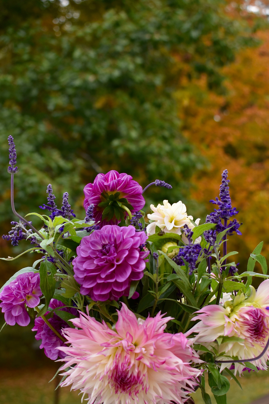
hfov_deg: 21.9
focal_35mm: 62
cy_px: 240
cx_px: 161
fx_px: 695
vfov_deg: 32.3
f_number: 5.6
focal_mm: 30
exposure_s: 1/250
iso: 360
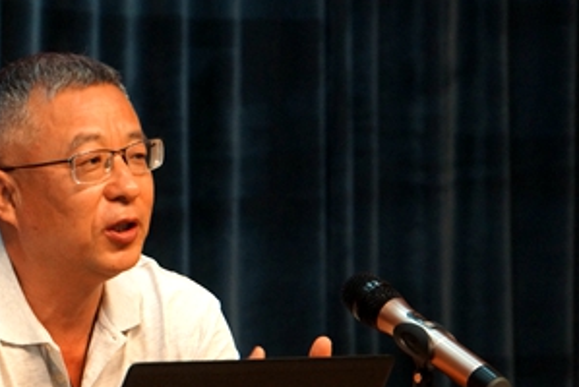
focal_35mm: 457
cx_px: 45
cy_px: 217
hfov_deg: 4.5
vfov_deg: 3.0
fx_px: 7357
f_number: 6.3
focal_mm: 152
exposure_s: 1/100
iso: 1600
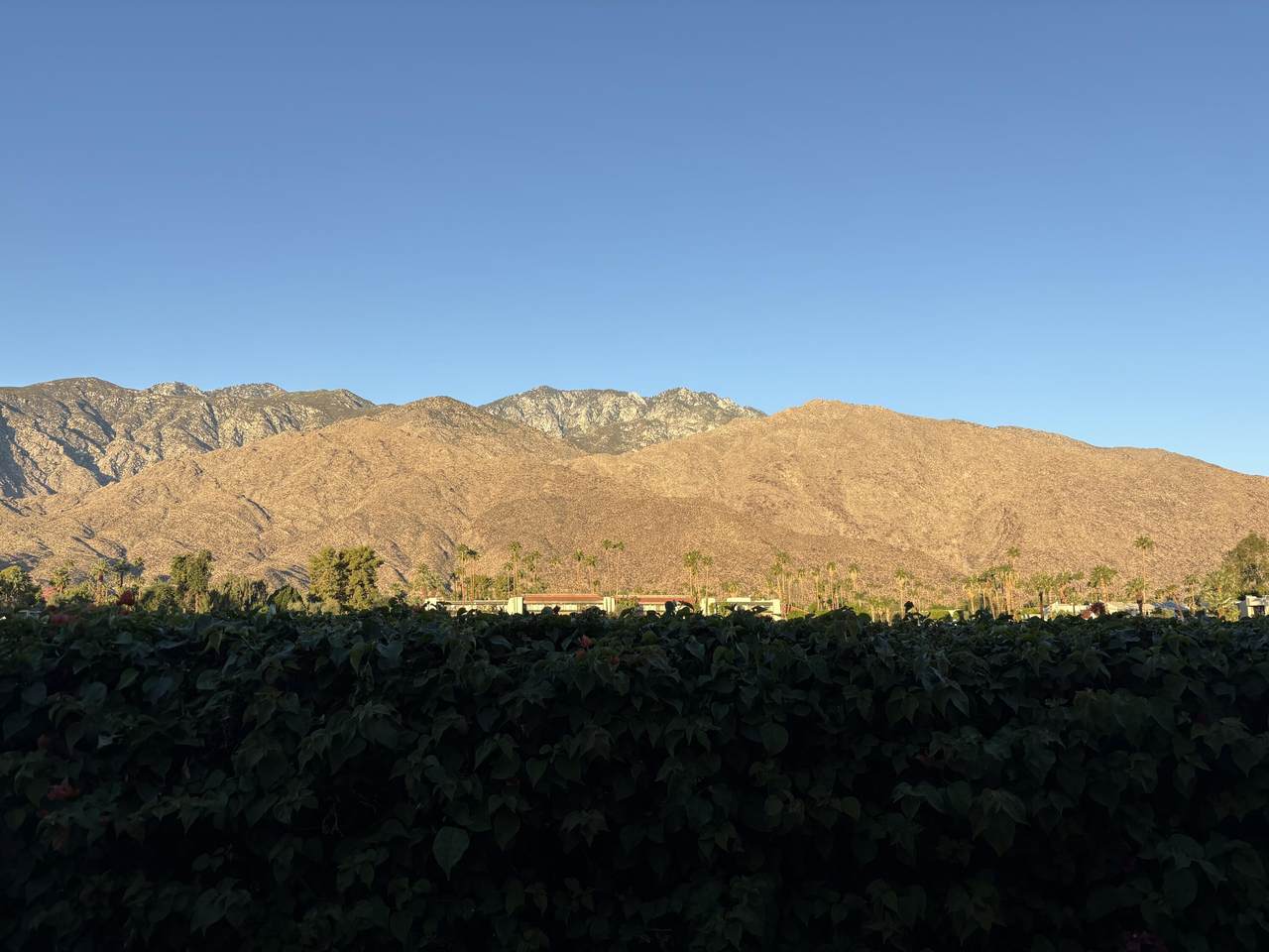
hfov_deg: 67.3
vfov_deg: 53.1
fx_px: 953
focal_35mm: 26
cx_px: 634
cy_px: 476
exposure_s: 1/1364
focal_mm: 5.96
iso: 50
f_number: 1.6
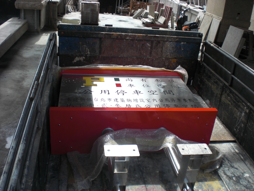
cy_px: 96
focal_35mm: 38
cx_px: 127
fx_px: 279
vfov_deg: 37.7
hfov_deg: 49.0
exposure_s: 1/320
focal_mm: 6.3
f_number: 3.1
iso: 64
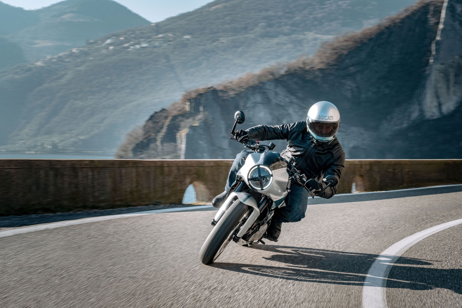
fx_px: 898
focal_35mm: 70
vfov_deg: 19.5
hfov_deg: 28.8
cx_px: 231
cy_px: 154
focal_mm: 70
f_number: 10
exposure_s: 1/125
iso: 200
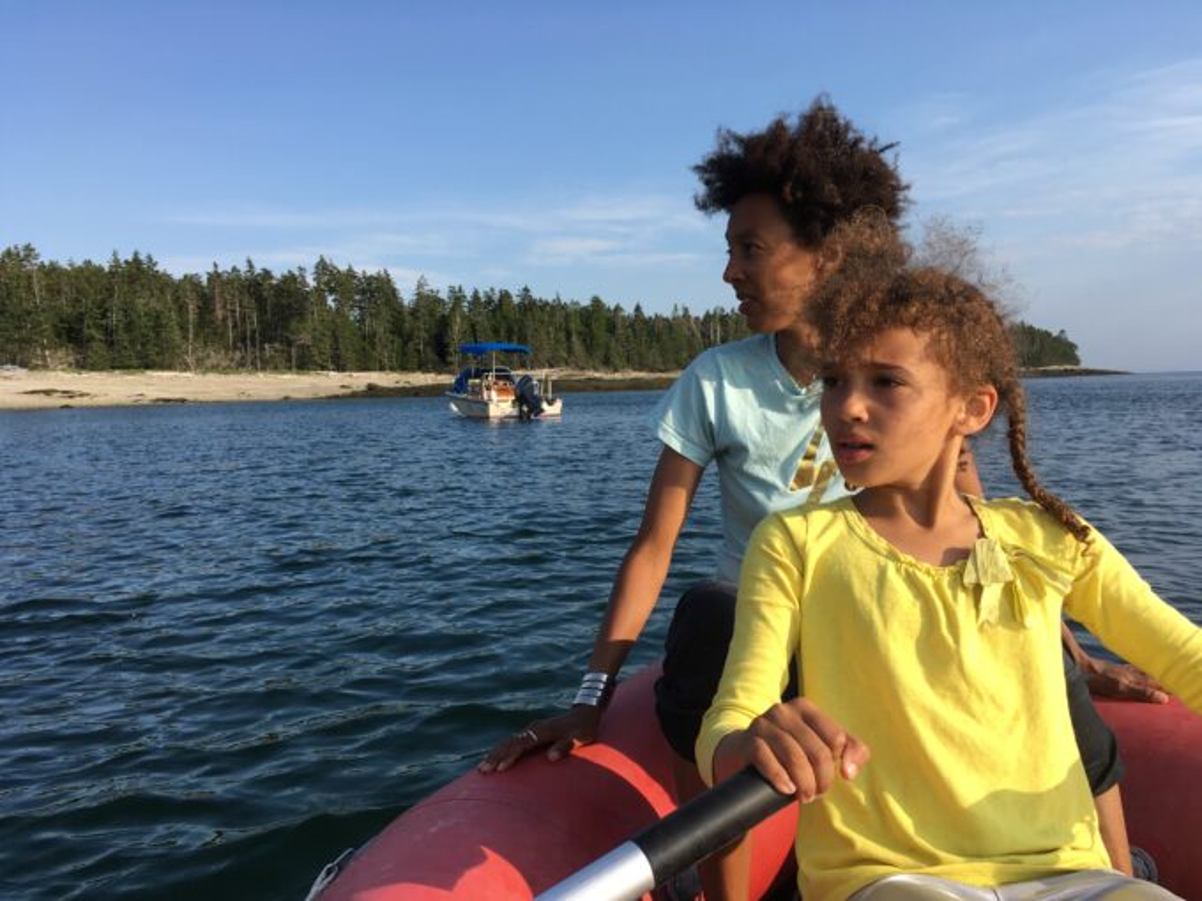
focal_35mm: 29
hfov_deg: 61.7
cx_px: 601
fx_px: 1007
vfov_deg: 48.2
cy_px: 450
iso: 25
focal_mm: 4.15
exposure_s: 1/986
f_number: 2.2
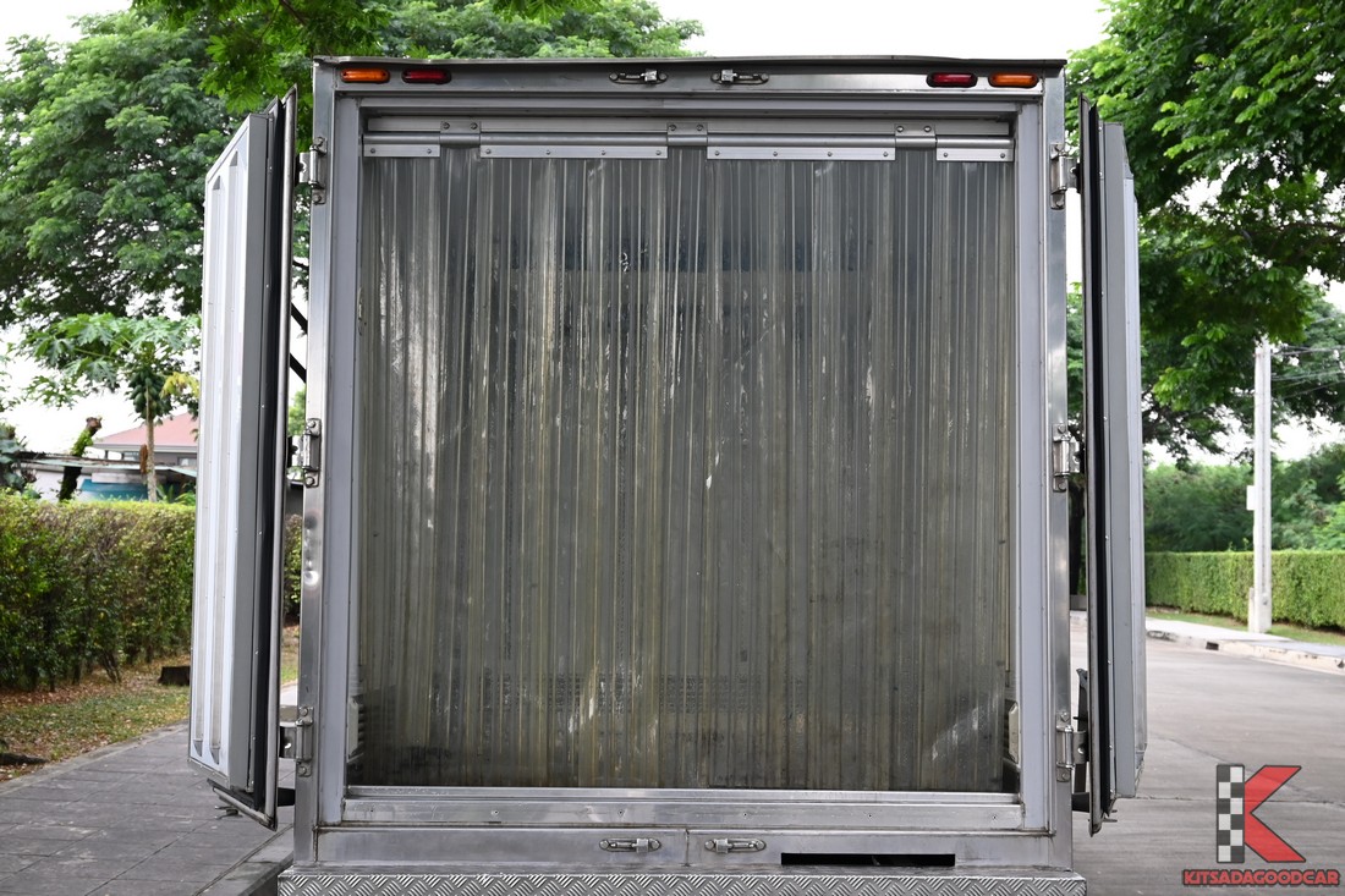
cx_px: 672
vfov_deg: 28.1
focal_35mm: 48
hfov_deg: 41.1
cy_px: 448
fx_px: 1793
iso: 320
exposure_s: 1/125
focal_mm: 32
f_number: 5.6
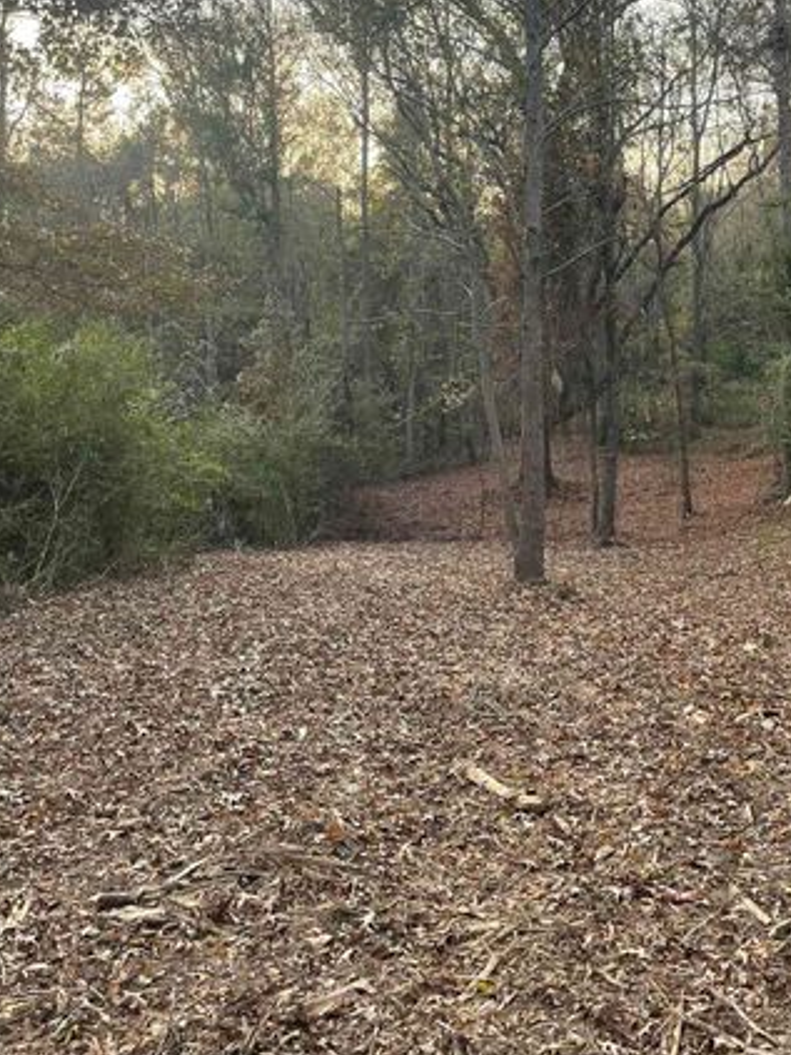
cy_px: 296
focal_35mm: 41
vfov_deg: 44.6
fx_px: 1250
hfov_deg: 34.5
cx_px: 584
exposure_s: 1/139
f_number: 1.6
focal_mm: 4.2
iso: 32
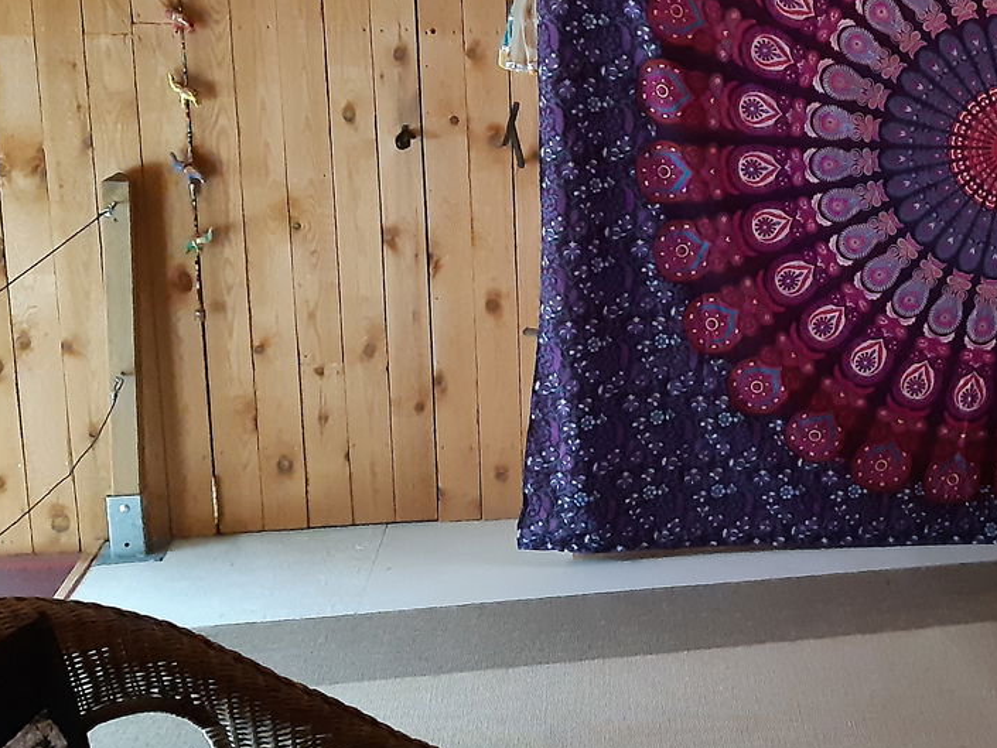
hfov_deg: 29.9
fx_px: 1700
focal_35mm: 59
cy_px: 223
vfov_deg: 24.6
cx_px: 1048
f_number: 1.7
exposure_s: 1/20
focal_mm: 3.92
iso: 640
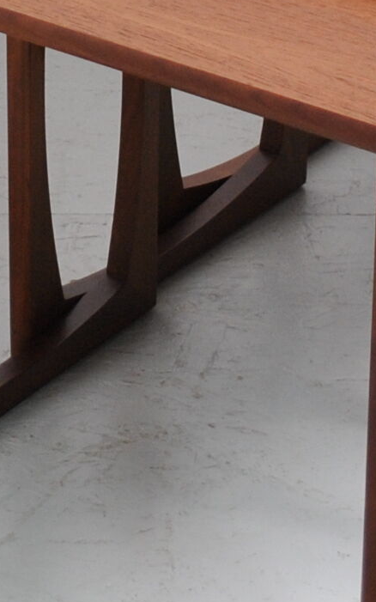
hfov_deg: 6.4
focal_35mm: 203
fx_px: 3329
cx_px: -61
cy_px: -114
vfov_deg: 10.2
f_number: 4
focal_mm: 24
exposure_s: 1/30
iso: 220
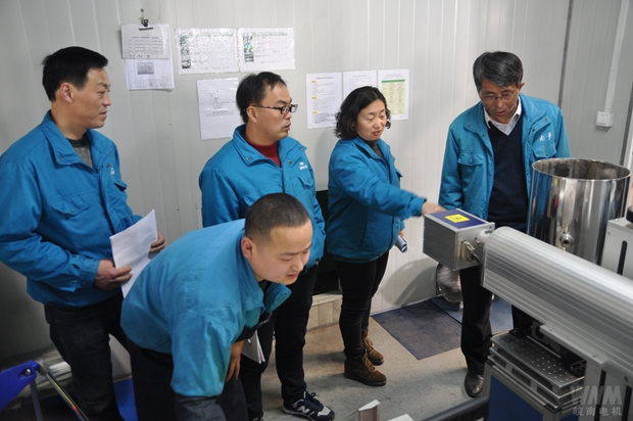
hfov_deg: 62.0
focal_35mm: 30
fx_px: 527
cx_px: 316
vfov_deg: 43.5
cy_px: 210
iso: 720
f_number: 2.8
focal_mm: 20
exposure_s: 1/30
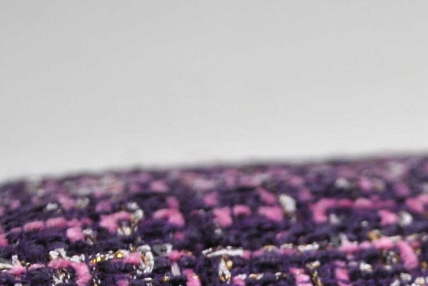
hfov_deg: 12.5
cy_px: 424
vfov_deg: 8.5
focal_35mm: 159
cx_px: 572
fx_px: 1892
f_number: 4.8
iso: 250
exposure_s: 1/125
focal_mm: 32
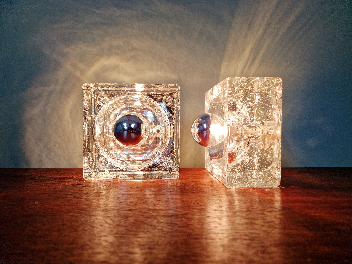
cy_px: 132
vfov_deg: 58.9
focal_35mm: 23
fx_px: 234
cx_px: 176
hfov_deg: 73.9
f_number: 1.8
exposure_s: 1/100
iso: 50
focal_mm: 5.4
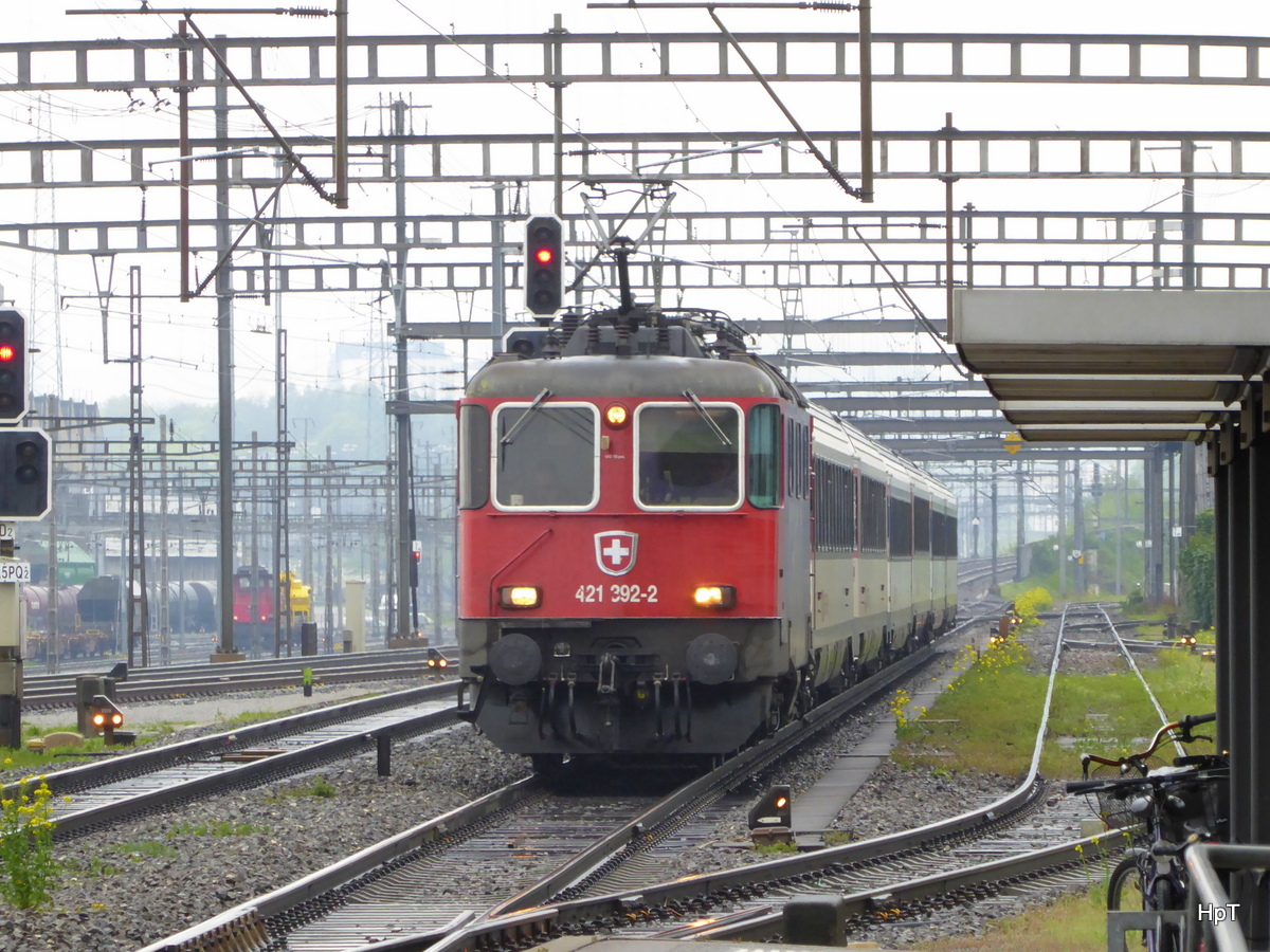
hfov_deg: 5.1
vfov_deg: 3.9
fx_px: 14162
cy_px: 476
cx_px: 635
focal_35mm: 386
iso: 320
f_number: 6
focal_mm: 62.1
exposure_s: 1/80
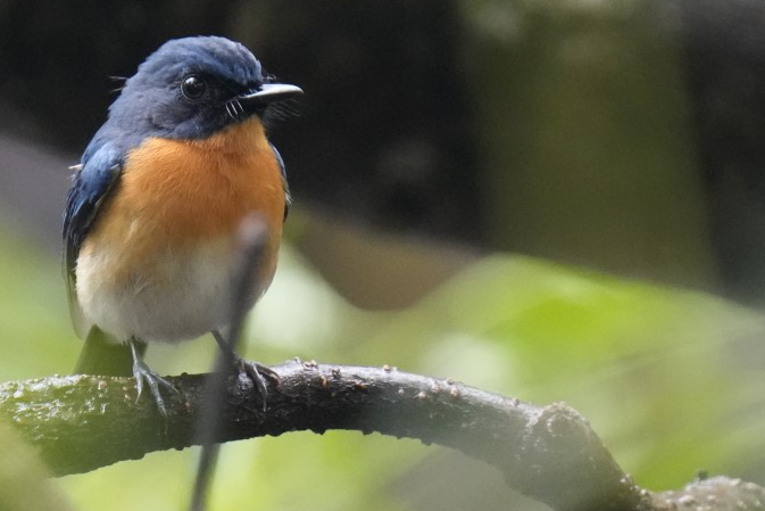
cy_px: 241
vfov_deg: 0.7
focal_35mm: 2102
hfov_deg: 1.0
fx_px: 44674
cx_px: 185
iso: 6400
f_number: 6.3
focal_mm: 582
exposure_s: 1/160
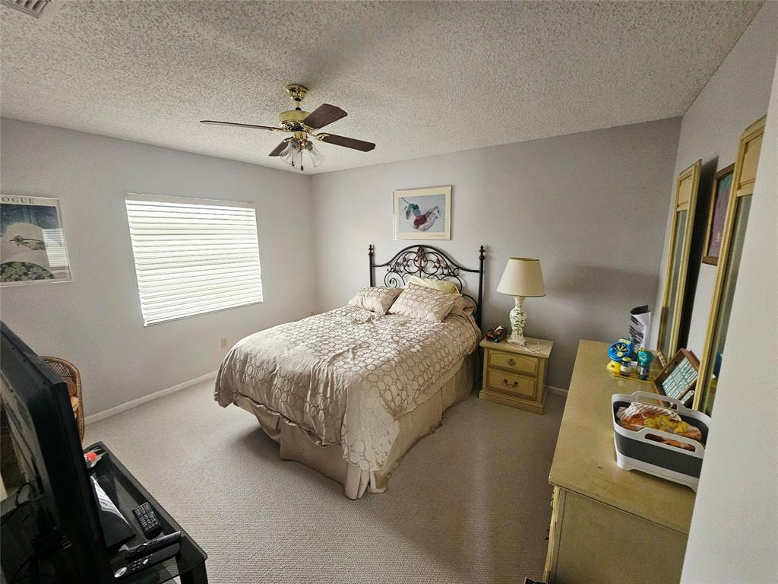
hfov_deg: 106.2
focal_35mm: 13
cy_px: 292
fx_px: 292
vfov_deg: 89.9
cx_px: 389
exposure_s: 1/30
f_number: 2.2
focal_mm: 2.2
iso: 320
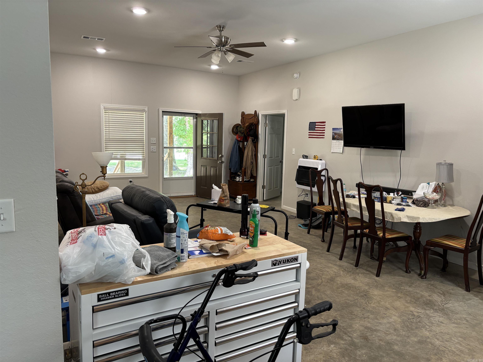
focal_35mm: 26
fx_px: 363
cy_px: 181
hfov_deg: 67.3
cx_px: 242
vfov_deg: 53.1
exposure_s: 1/60
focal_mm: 5.96
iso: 125
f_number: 1.6
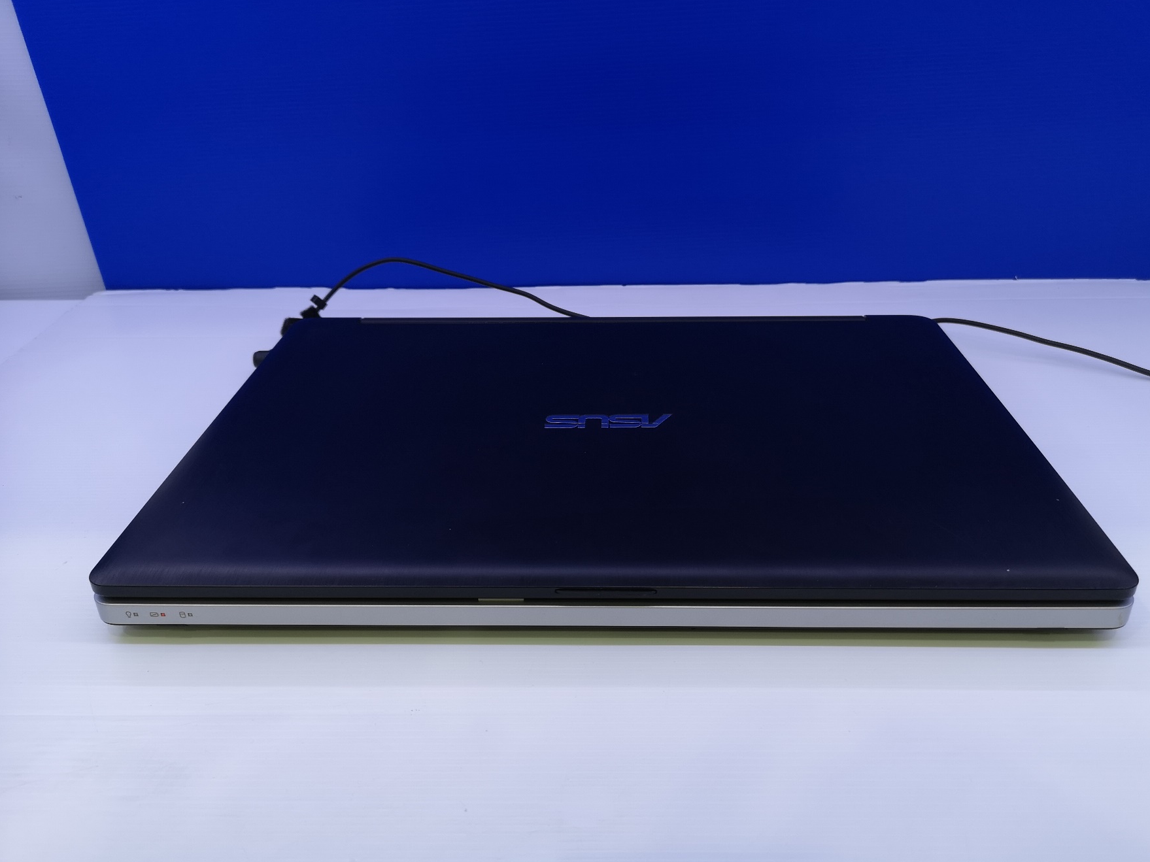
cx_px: 593
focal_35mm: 28
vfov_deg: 49.7
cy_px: 432
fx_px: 930
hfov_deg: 63.4
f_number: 1.8
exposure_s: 1/50
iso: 64
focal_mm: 3.95
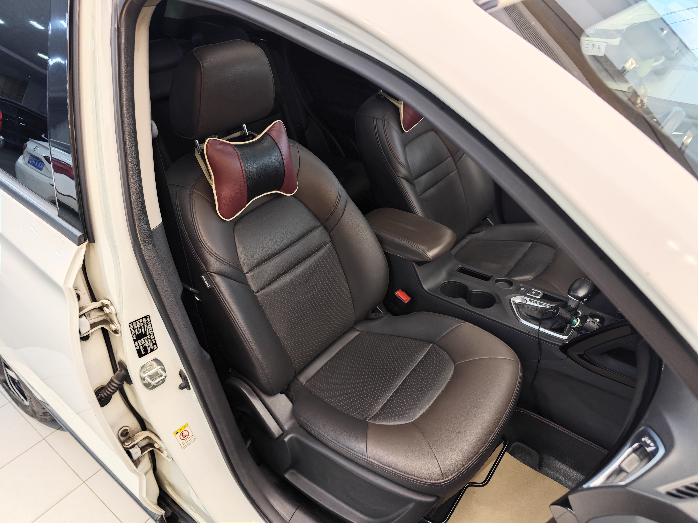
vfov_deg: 58.9
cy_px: 262
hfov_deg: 73.9
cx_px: 349
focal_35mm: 23
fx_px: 464
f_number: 1.9
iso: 640
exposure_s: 1/40.2
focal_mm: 8.7
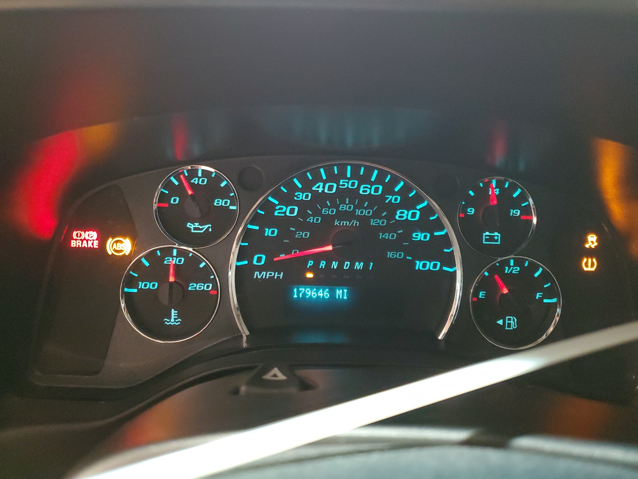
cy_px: 240
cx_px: 319
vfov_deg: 53.1
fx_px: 479
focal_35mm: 26
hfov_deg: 67.3
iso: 350
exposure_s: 1/15
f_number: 1.5
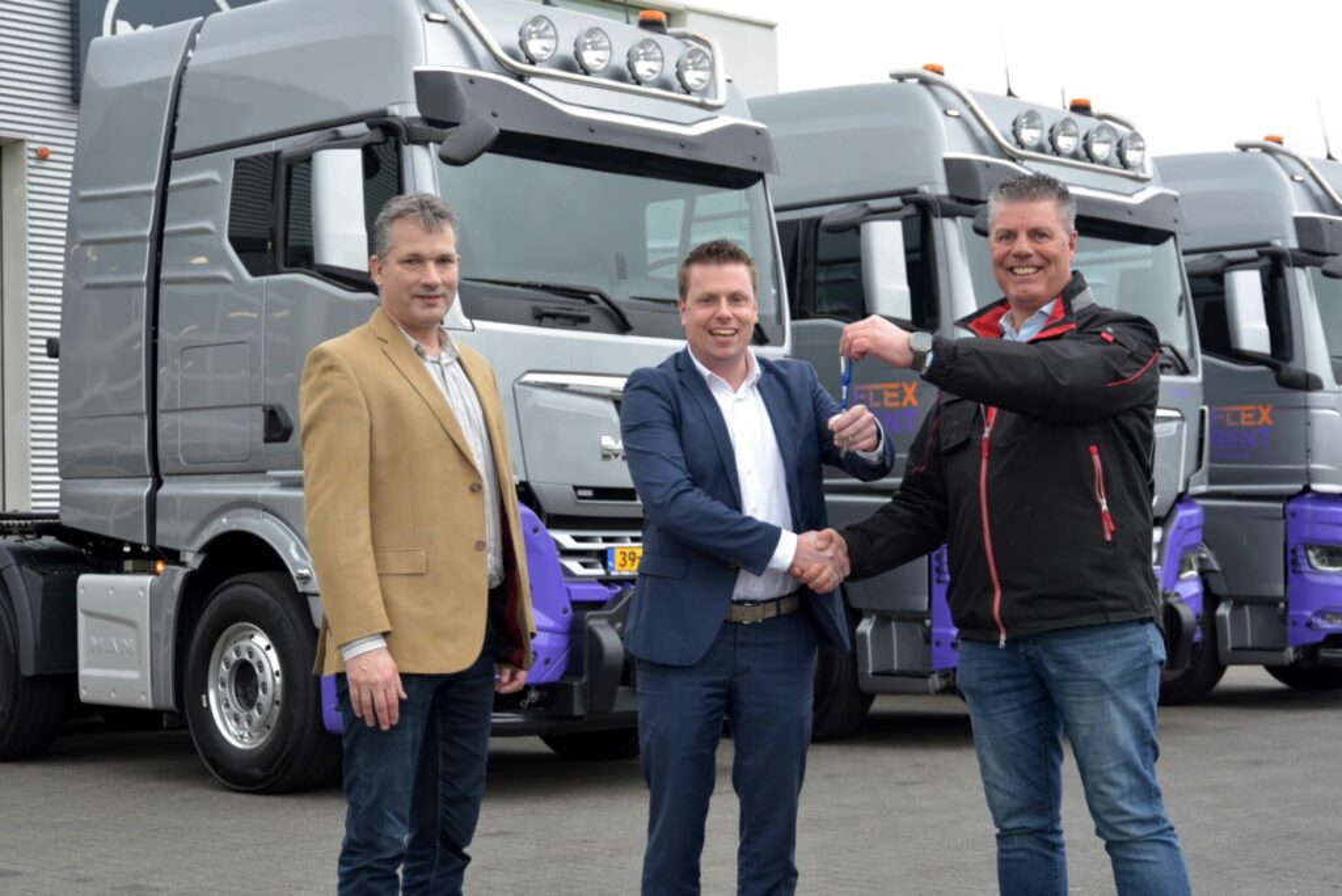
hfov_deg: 34.5
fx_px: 2163
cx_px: 671
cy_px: 448
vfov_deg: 23.4
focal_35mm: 58
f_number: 5
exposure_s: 1/80
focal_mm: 58
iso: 400
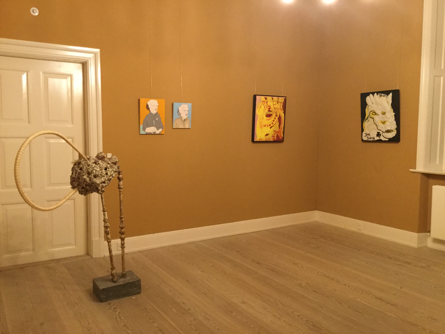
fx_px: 399
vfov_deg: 45.4
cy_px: 167
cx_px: 222
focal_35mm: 31
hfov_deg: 58.4
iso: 200
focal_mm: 3.3
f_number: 2.4
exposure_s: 1/20
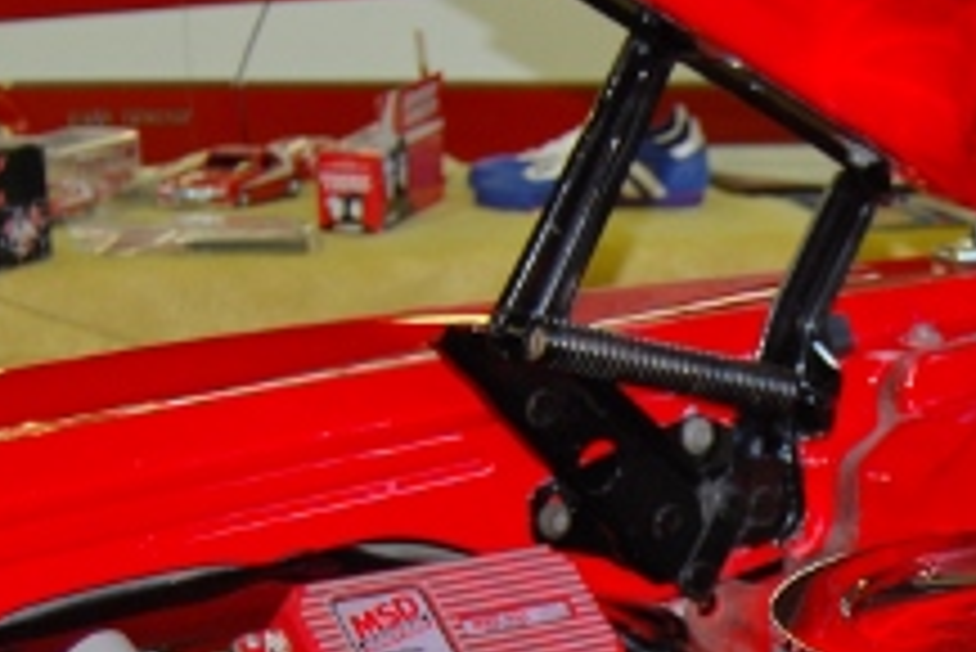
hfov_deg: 16.1
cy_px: 908
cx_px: 1021
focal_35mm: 124
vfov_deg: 10.8
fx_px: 3364
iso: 200
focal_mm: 28
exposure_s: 1/60
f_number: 4.2
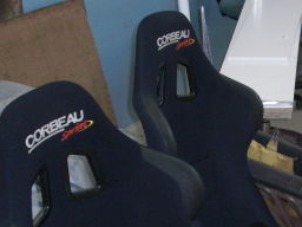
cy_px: 265
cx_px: 263
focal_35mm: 90
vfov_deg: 15.8
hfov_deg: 21.4
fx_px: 785
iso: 200
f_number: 2.8
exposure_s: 1/60
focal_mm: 6.3
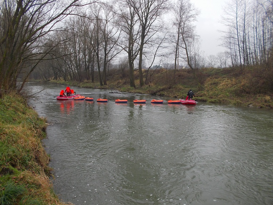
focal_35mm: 30
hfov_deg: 59.9
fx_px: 237
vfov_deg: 46.8
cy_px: 99
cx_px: 132
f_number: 3.3
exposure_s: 1/60
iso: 80
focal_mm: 4.1
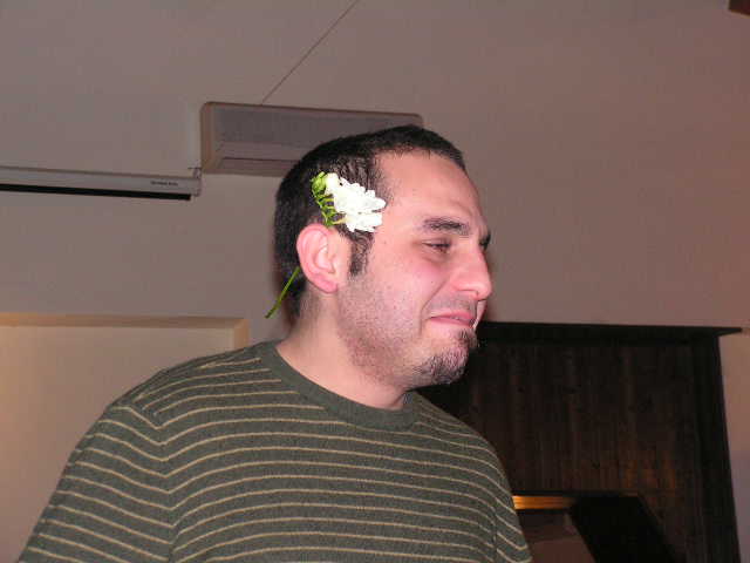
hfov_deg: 21.8
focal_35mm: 90
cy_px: 282
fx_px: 1950
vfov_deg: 16.4
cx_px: 375
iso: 200
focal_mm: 15.1
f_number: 3.3
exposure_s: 1/100
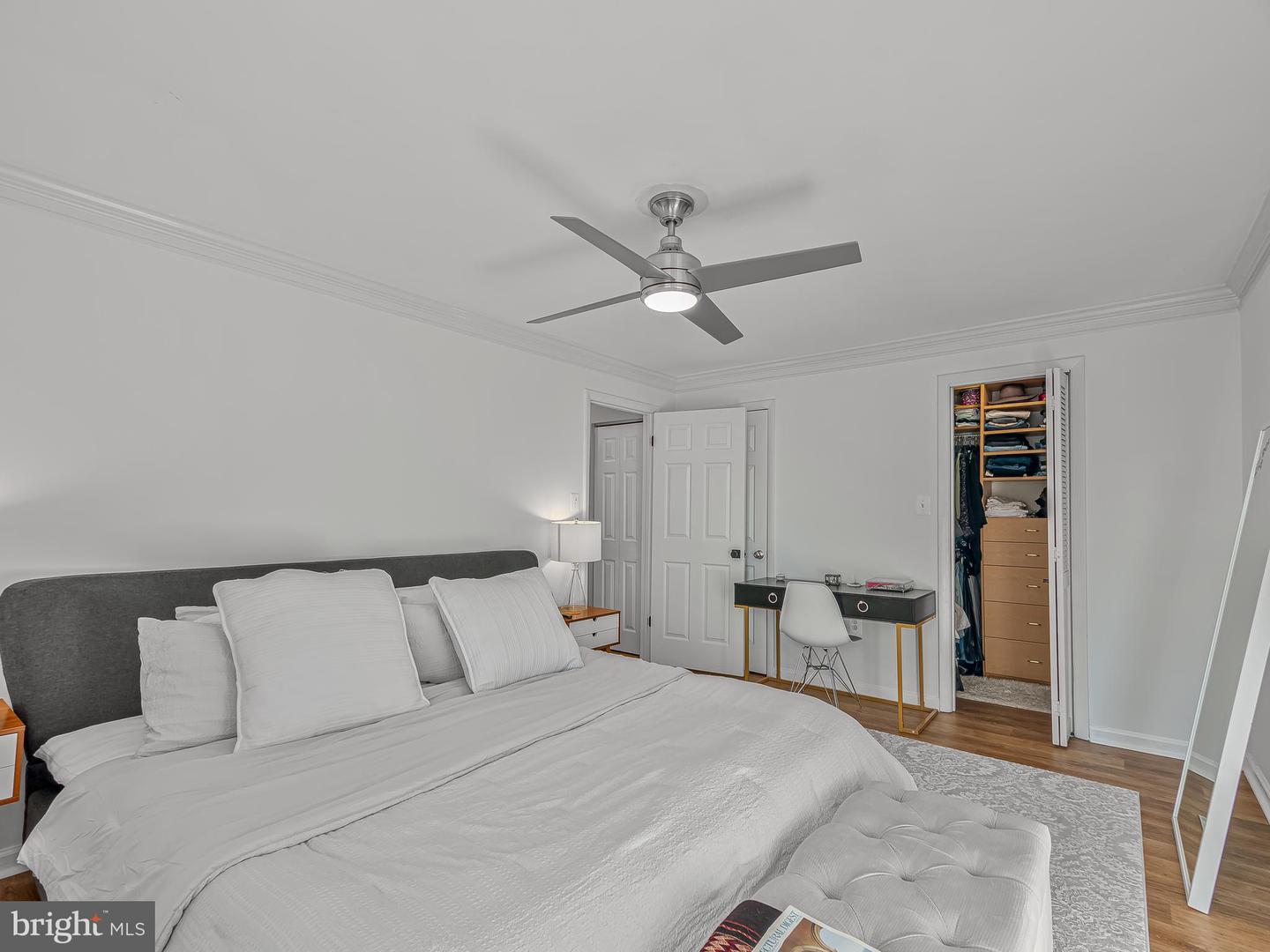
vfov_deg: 78.1
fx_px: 587
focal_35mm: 16
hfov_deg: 94.5
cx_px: 635
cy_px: 476
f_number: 5.6
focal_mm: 8
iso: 200
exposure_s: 1/15
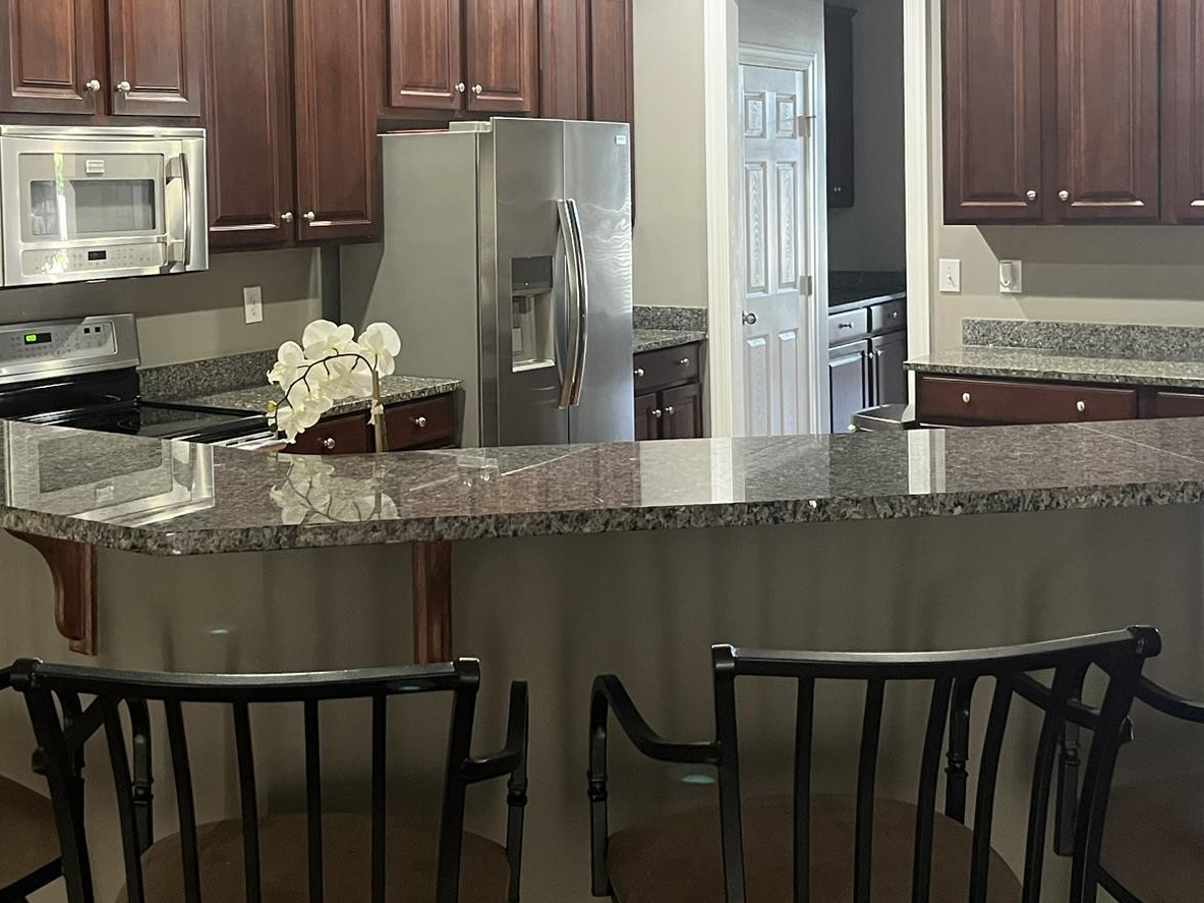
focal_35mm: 45
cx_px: 458
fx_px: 1565
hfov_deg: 41.8
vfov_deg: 31.7
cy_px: 236
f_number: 1.6
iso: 500
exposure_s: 1/40
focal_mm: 5.1
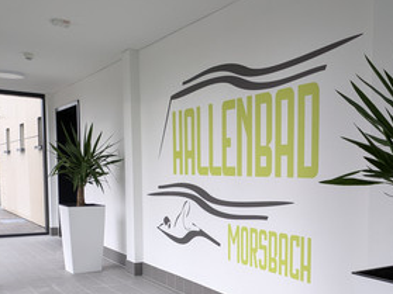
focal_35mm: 43
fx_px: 488
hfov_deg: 41.3
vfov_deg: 33.1
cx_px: 334
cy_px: 212
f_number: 1.89
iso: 50
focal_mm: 5.43
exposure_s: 1/100
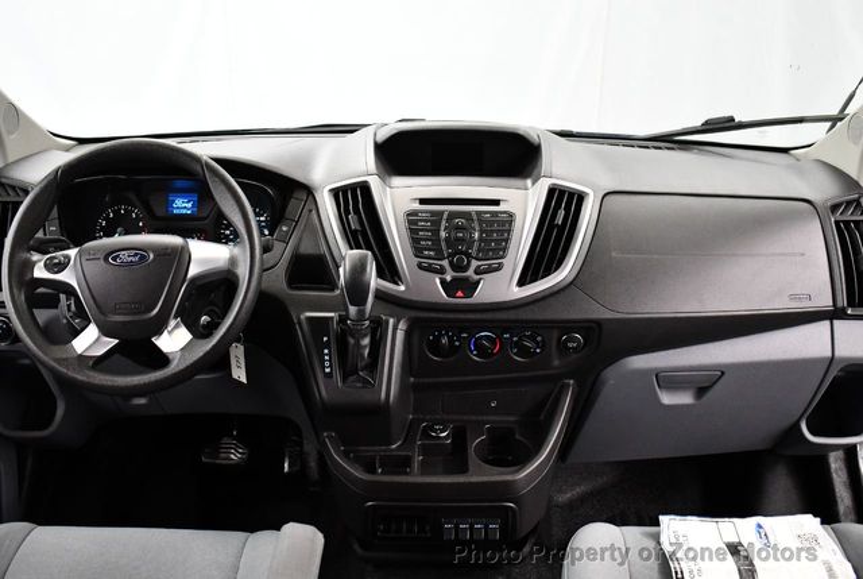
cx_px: 432
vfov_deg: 37.0
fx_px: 864
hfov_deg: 53.1
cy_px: 290
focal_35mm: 36
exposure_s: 1/125
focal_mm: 18
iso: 3200
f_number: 3.5
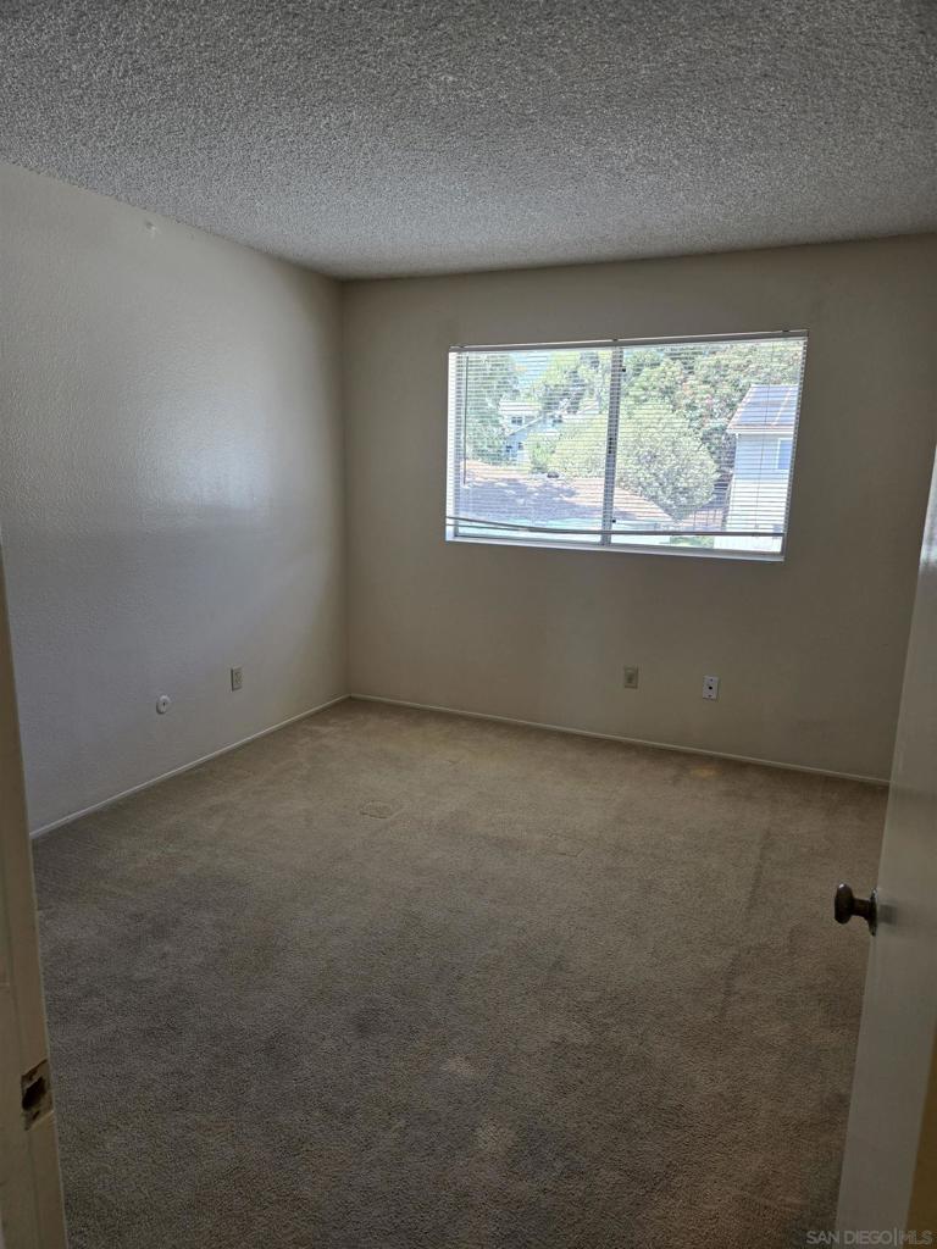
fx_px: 830
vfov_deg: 73.9
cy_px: 624
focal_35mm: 23
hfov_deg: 58.9
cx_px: 468
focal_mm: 5.4
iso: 32
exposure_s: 1/120
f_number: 1.8
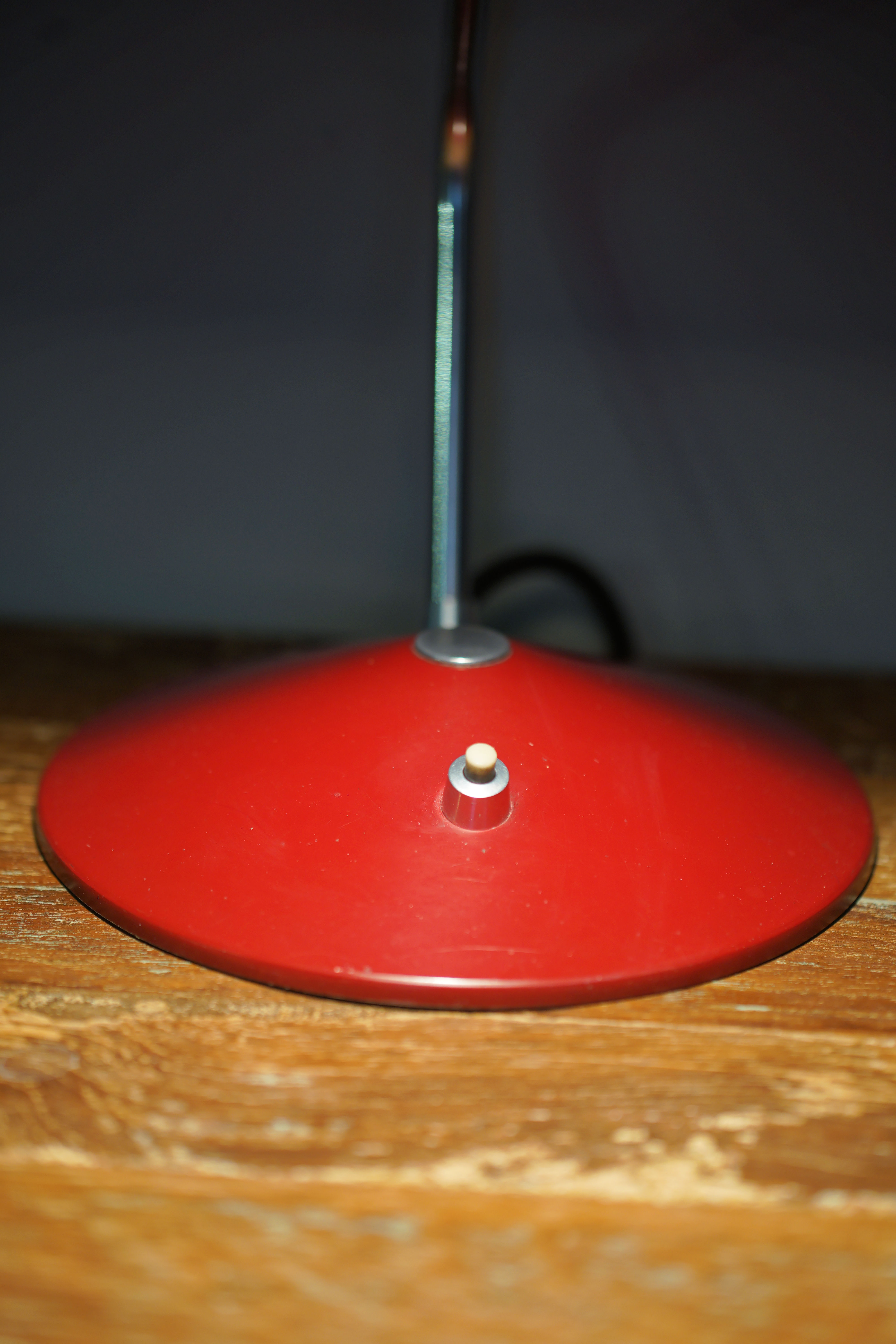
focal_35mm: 90
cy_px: 672
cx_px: 448
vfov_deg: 22.6
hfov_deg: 15.2
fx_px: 3360
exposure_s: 1/40
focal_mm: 90
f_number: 2.8
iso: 320
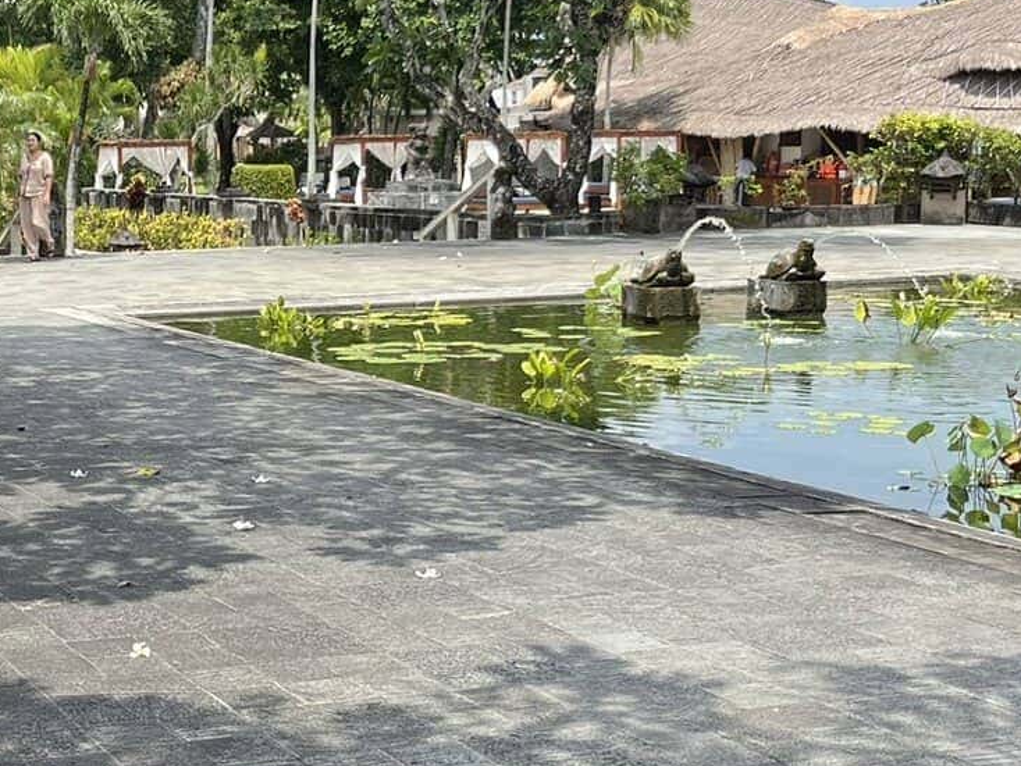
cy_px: 338
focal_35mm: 68
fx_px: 2006
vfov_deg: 21.6
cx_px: 146
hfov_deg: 27.7
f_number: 1.6
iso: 50
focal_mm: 5.1
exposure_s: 1/2137
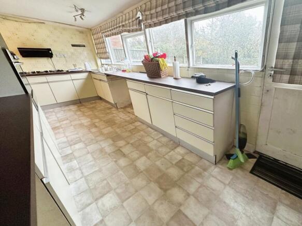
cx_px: 151
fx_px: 122
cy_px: 113
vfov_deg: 85.7
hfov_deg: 102.1
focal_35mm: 14
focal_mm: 2.22
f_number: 2.2
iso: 250
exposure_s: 1/50
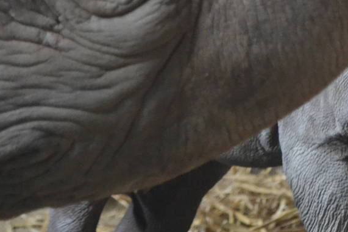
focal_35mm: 925
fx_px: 8943
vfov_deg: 1.5
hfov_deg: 2.2
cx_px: 123
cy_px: 111
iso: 3200
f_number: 5.3
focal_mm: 220
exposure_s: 1/250
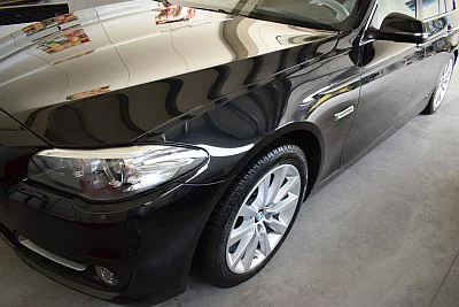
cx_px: 230
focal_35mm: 27
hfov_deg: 67.4
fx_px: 344
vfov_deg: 48.0
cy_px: 154
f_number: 3.5
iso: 900
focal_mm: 18
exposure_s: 1/60
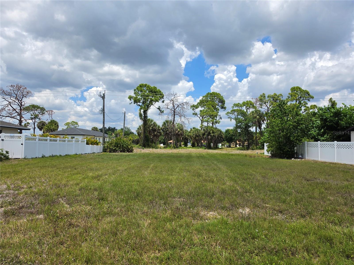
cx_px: 177
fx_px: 235
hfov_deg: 73.9
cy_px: 132
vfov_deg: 58.9
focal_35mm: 23
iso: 64
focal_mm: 6.5
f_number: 1.4
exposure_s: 1/7939
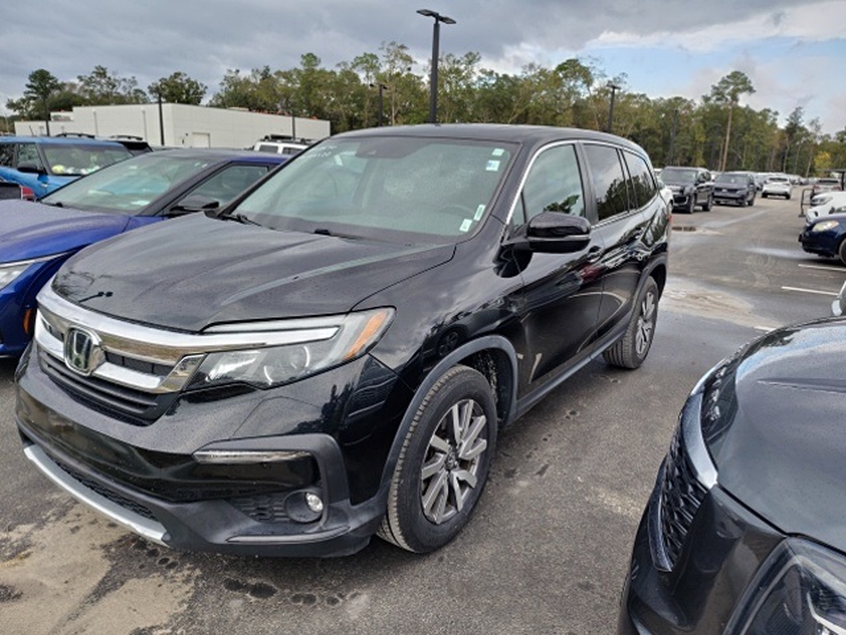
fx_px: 587
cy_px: 318
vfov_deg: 56.8
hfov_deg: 71.6
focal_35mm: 24
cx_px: 423
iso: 100
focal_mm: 5.56
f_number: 1.8
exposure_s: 1/447
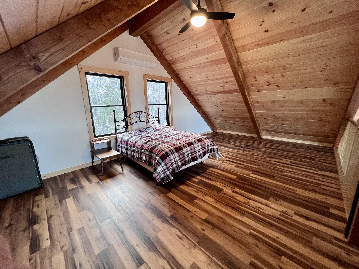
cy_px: 134
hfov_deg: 106.2
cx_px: 180
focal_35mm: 13
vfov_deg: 89.9
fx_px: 135
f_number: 1.8
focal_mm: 1.57
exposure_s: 1/60
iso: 200
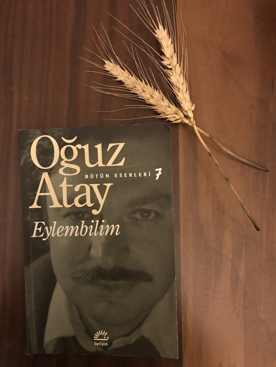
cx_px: 138
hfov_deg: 49.7
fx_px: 298
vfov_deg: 63.4
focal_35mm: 28
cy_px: 184
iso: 125
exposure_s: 1/4
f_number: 1.8
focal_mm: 3.99
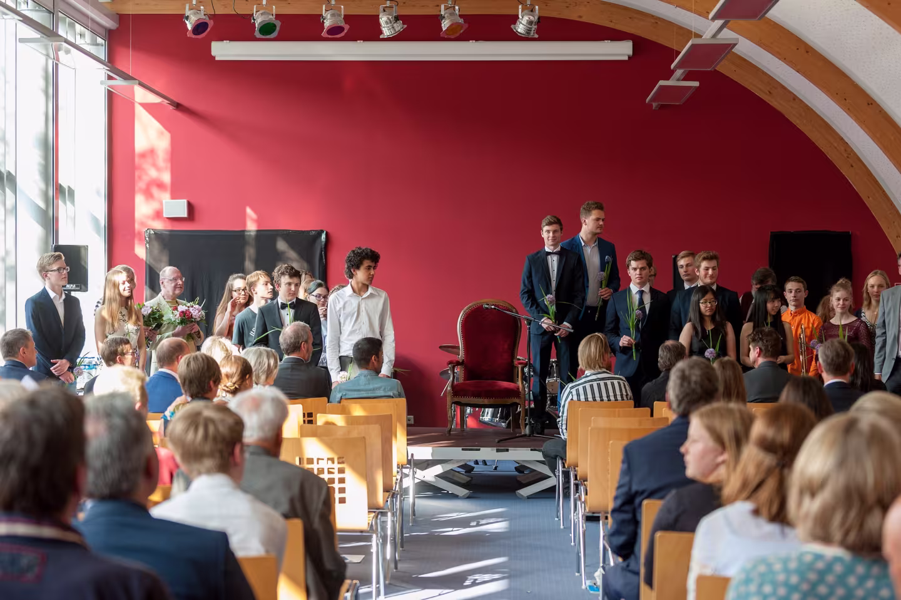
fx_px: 1751
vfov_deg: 19.4
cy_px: 300
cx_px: 450
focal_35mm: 70
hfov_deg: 28.9
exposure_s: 1/250
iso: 800
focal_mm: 70
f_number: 2.8
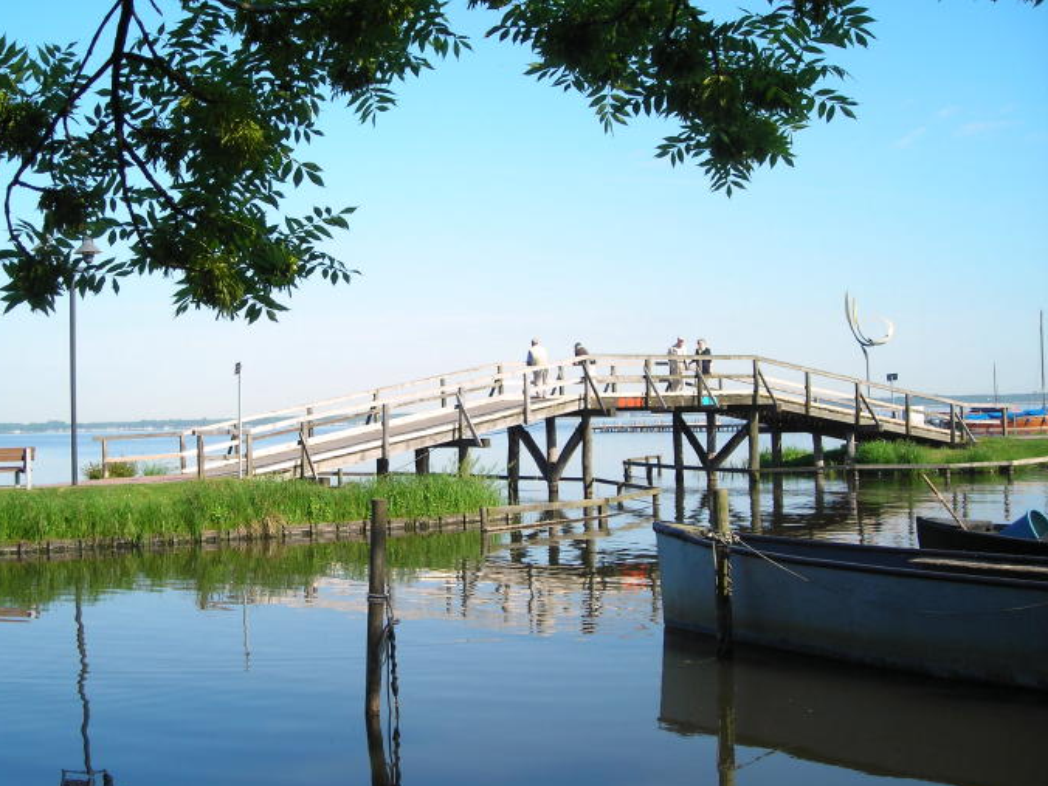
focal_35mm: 45
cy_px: 366
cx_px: 429
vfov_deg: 32.2
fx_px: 1362
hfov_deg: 41.9
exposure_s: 1/424
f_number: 3.2
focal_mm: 6.3
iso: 50
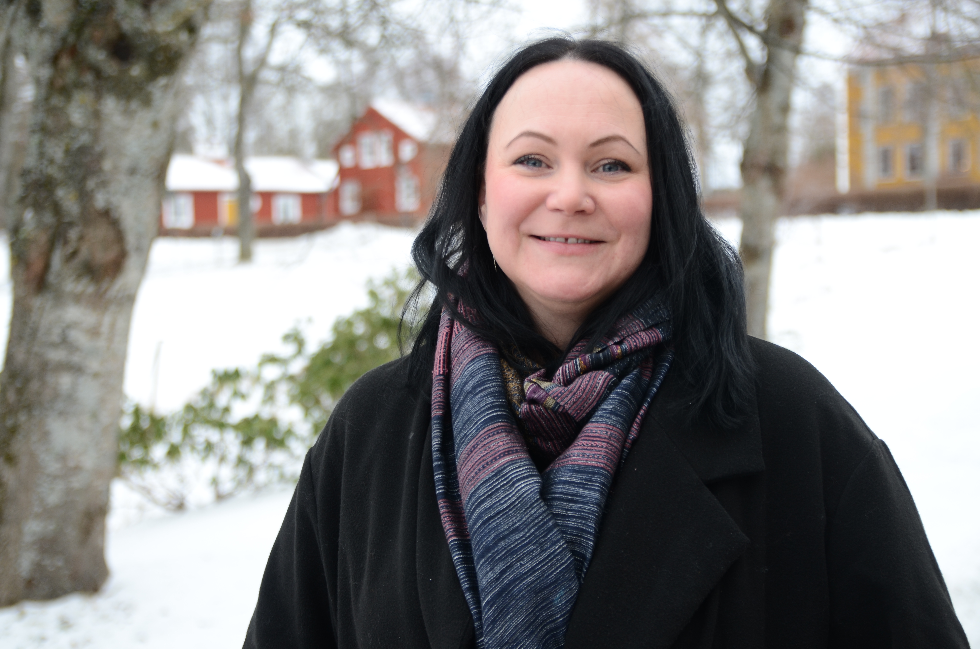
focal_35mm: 60
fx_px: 1630
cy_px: 324
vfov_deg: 22.5
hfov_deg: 33.5
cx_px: 490
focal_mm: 40
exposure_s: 1/250
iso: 250
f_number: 3.2
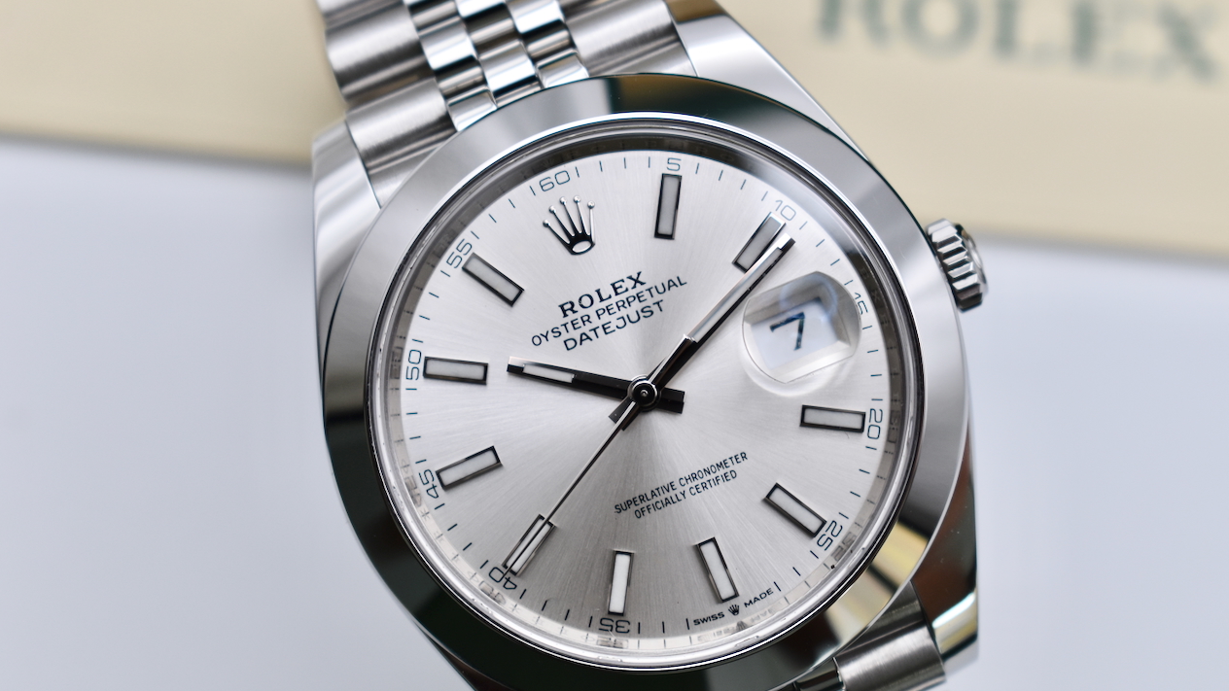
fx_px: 2852
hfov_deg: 24.3
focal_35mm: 88
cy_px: 334
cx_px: 621
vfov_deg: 13.8
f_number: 6.3
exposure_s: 1/125
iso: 400
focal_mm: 55
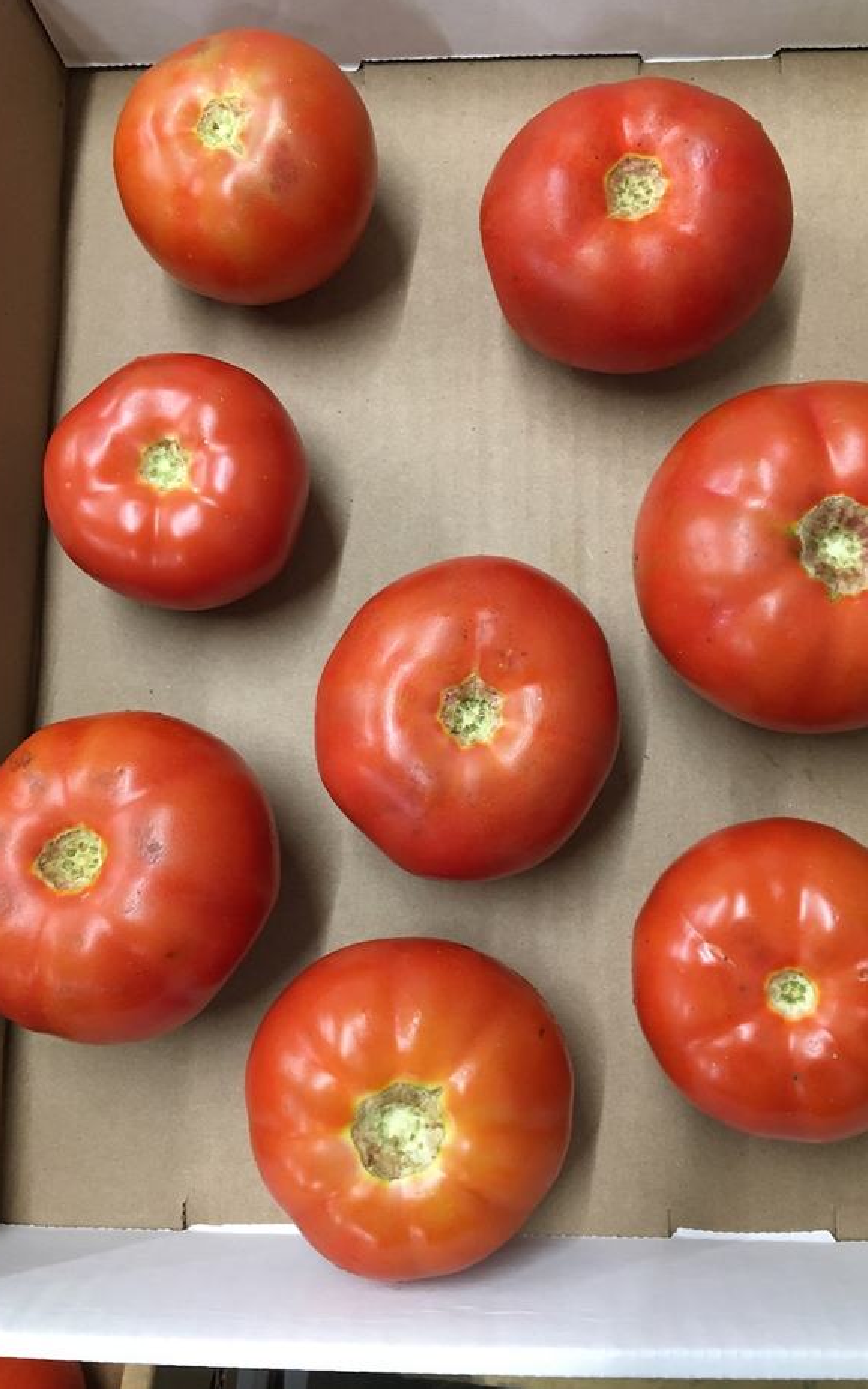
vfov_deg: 61.2
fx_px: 1174
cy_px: 691
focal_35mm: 31
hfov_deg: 40.5
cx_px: 482
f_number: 2.2
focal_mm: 4.15
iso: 125
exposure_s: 1/30
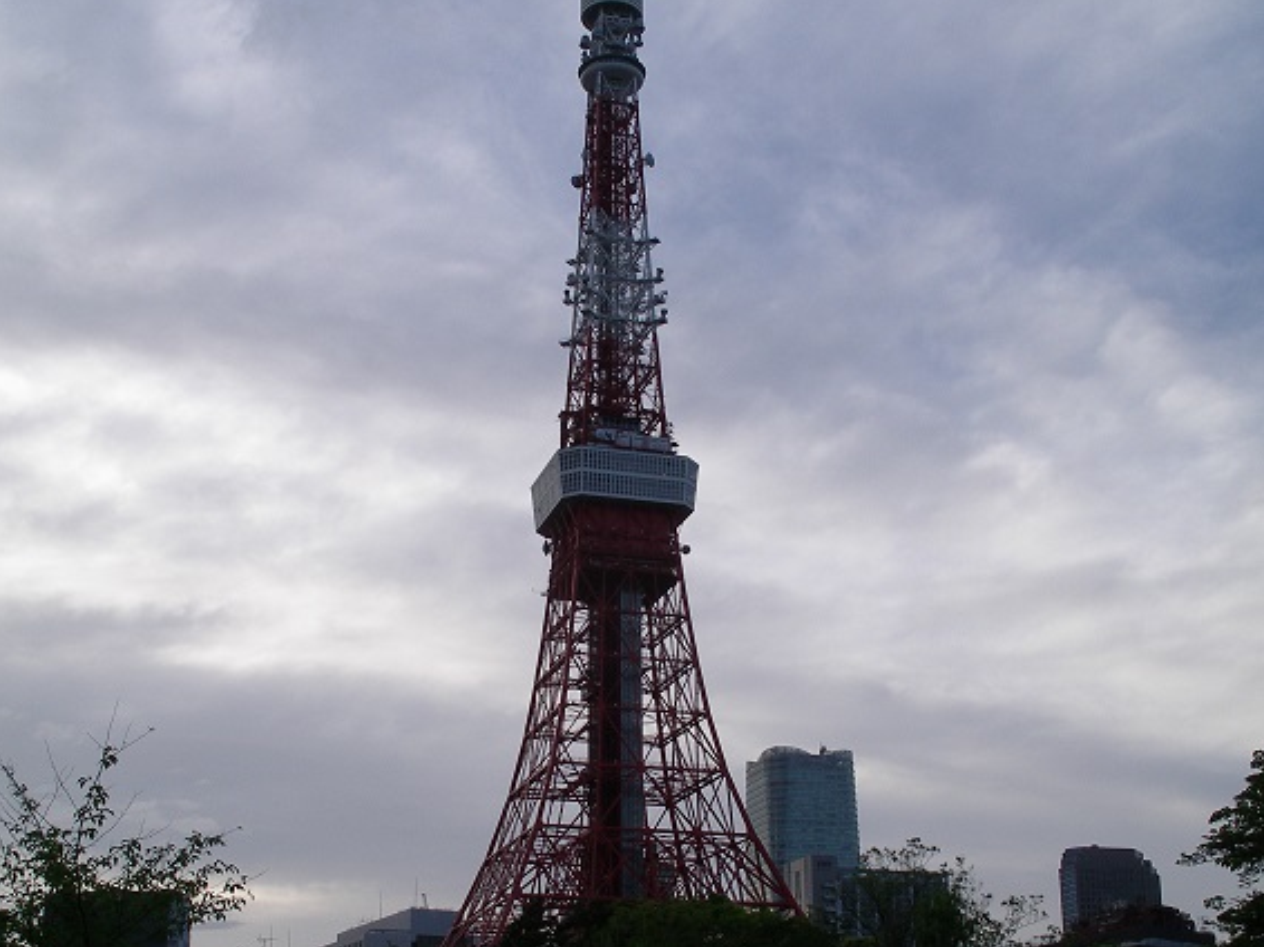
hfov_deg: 38.2
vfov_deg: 29.0
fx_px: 1825
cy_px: 590
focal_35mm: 50
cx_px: 628
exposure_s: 1/100
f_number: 7.2
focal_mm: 7.8
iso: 80
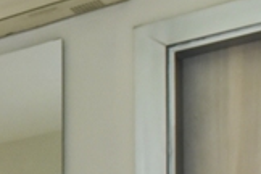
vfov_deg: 11.3
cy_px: 371
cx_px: -468
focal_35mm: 107
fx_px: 776
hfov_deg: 12.1
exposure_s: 1/50
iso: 2000
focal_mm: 16
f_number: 9
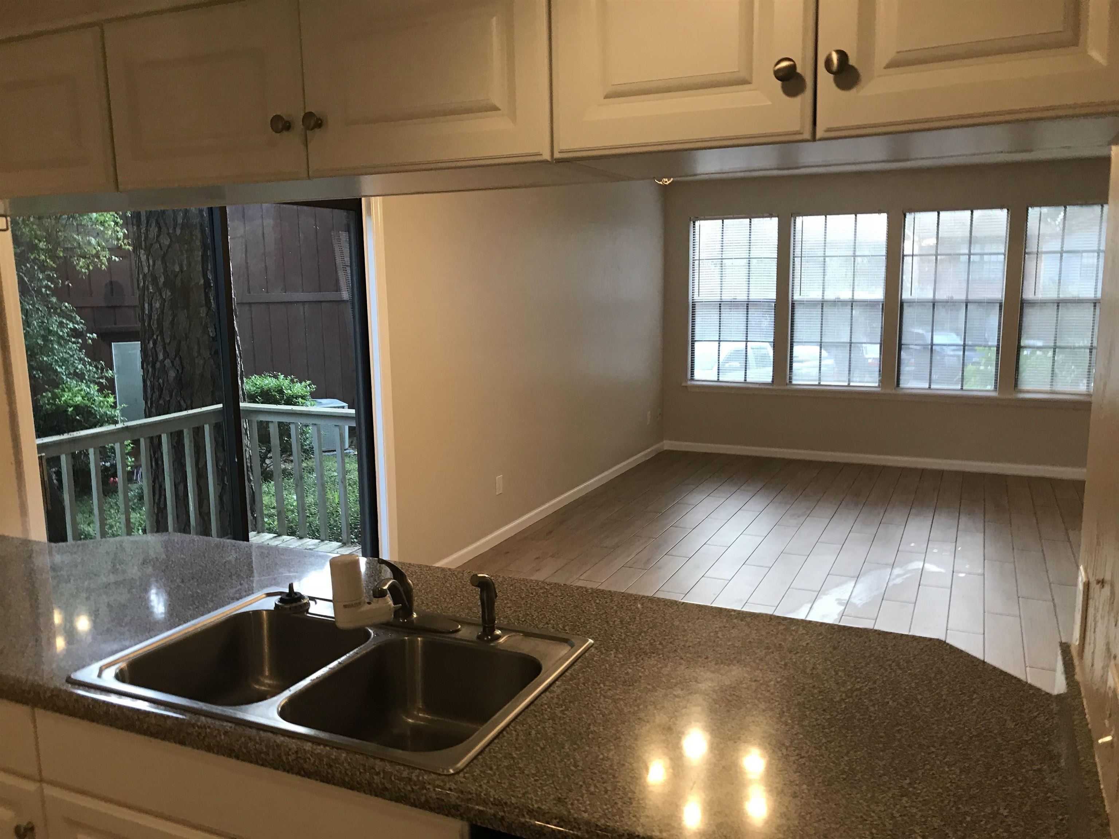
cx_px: 560
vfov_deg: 49.7
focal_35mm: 28
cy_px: 420
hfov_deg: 63.4
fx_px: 905
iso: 40
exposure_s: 1/20
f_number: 1.8
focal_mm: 3.99
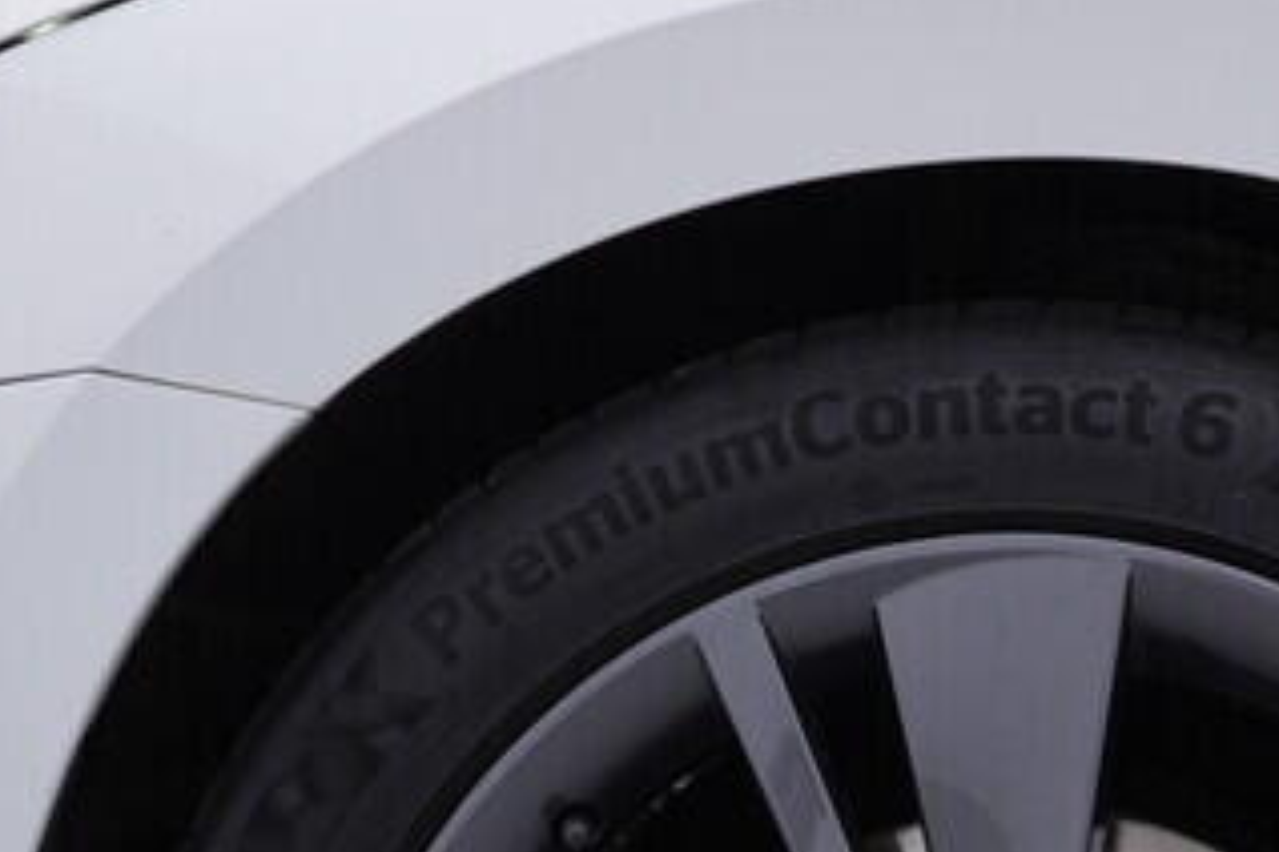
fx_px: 4121
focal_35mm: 116
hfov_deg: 17.5
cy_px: 1131
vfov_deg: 11.5
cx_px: 1054
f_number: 4
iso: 125
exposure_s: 1/80
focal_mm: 24
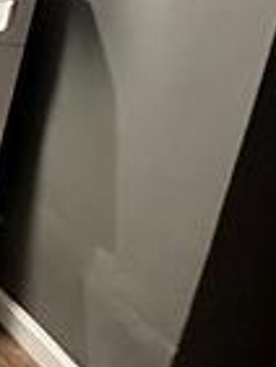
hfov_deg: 14.7
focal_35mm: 76
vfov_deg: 24.3
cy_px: -10
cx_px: -325
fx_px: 807
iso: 1000
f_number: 2.2
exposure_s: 1/60
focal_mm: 2.22
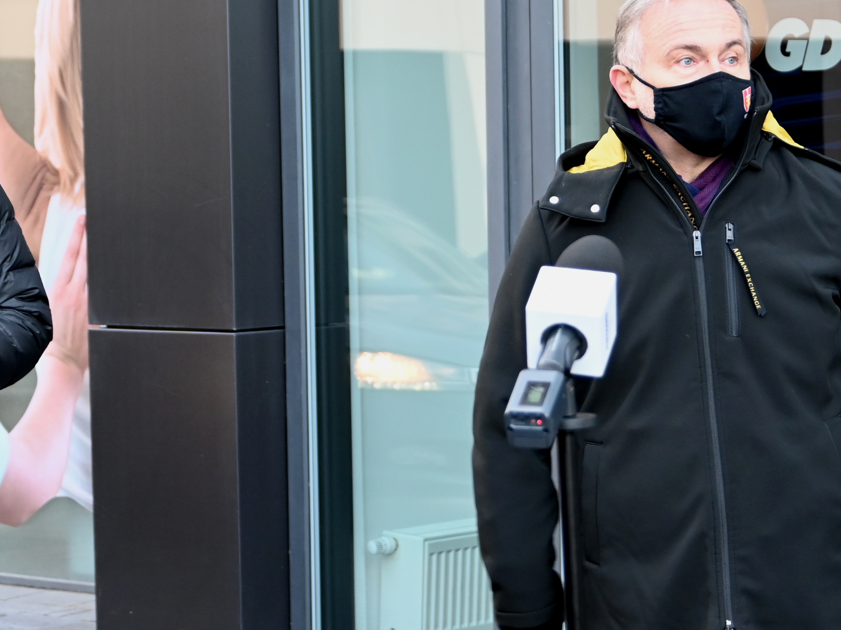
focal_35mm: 127
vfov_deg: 11.7
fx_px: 3085
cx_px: 665
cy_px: 354
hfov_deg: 15.4
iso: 500
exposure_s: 1/125
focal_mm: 34
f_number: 3.3
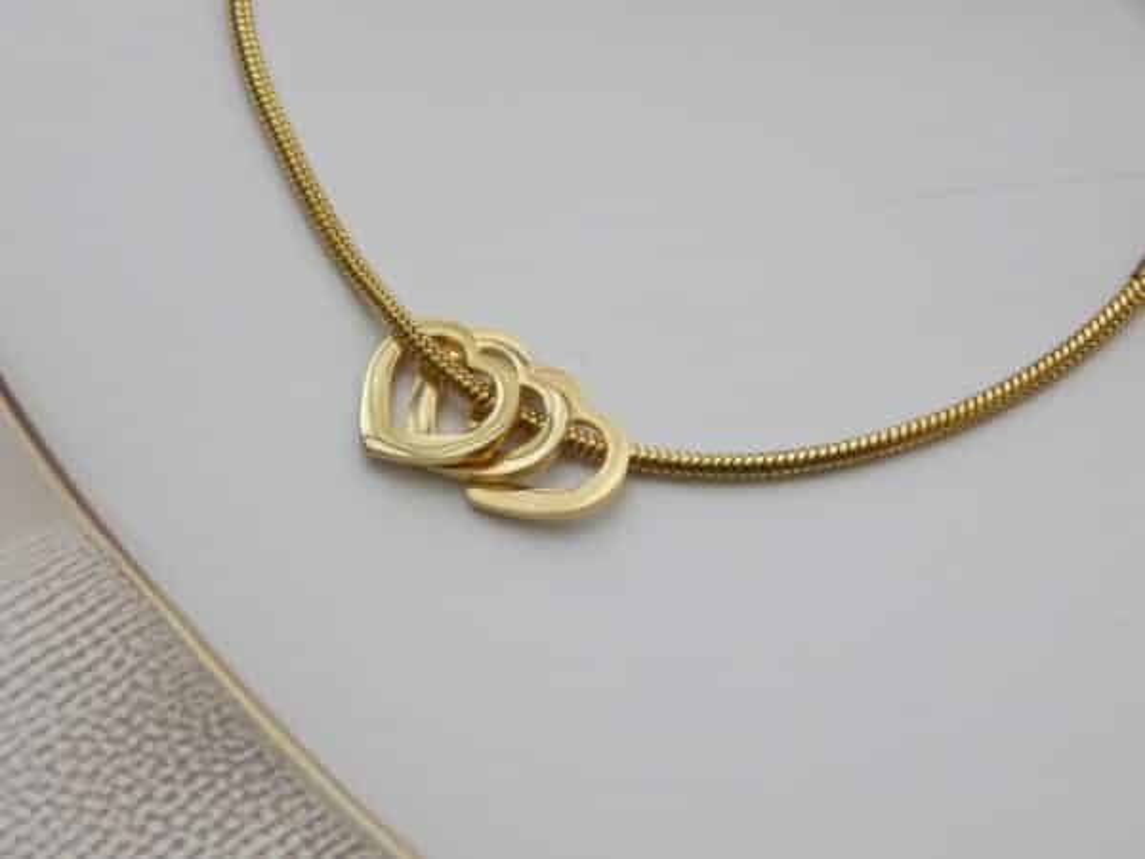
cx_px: 572
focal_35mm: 104
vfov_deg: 14.2
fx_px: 3440
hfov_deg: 18.9
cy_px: 430
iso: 400
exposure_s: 1/20
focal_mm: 18.7
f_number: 4.5
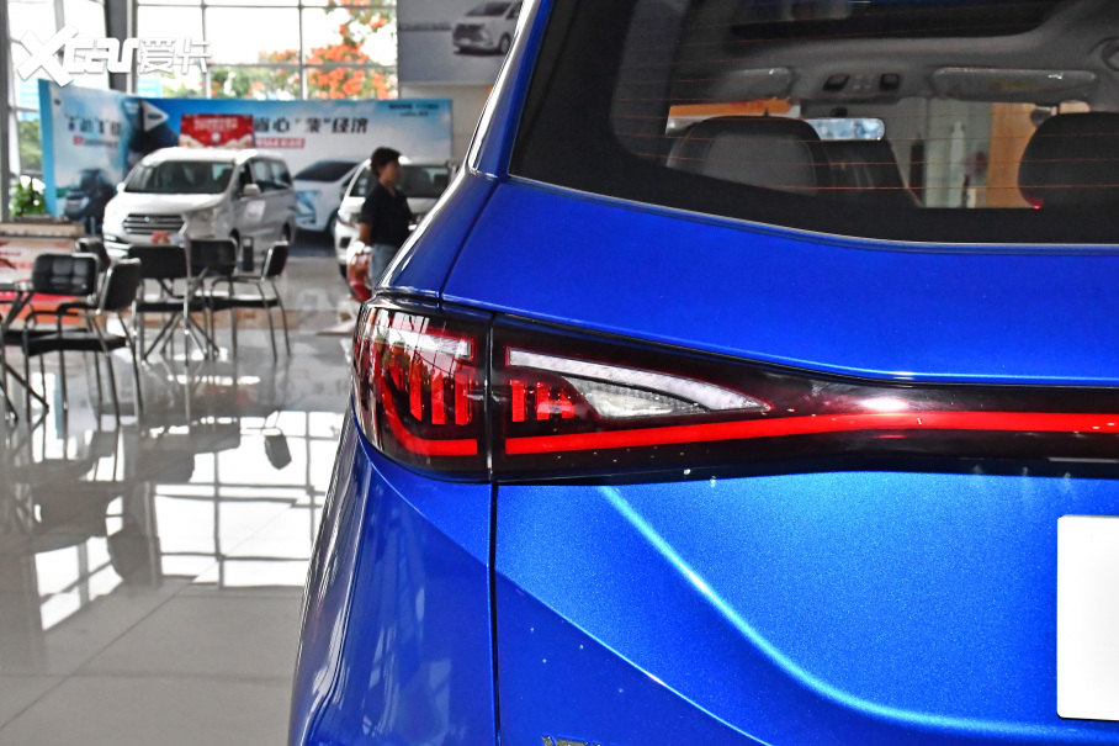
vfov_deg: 28.1
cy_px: 373
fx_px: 1492
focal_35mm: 48
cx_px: 560
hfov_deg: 41.1
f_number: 9
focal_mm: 32
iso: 6400
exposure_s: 1/125
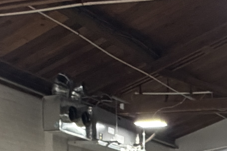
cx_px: 280
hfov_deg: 20.7
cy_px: 351
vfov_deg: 12.3
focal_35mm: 91
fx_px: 574
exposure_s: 1/60
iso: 200
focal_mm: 2.22
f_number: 2.2
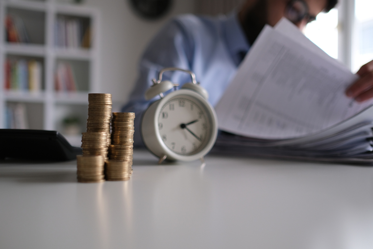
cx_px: 186
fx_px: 363
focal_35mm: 35
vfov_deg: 37.9
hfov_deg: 54.4
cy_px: 124
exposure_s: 1/300
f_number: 1.4
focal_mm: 23
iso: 400
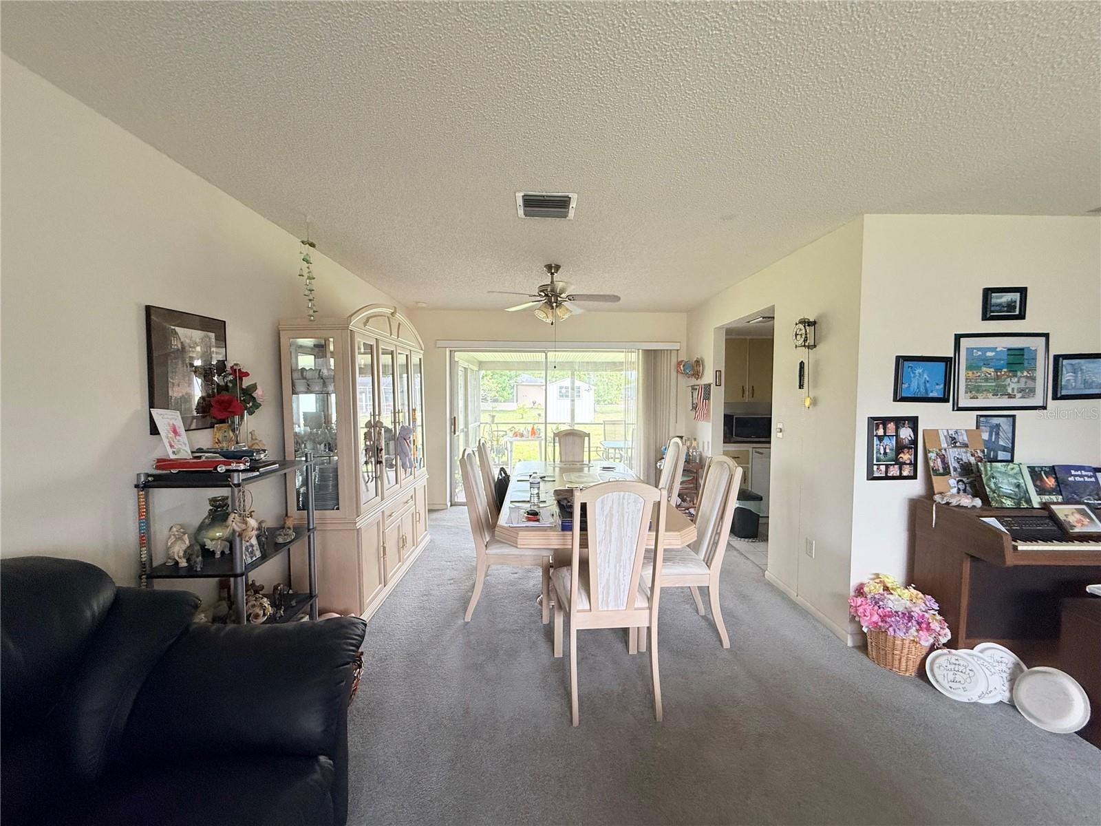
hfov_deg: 102.1
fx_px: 445
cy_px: 413
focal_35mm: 14
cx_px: 550
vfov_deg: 85.7
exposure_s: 1/99
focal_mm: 2.22
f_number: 2.2
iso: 160
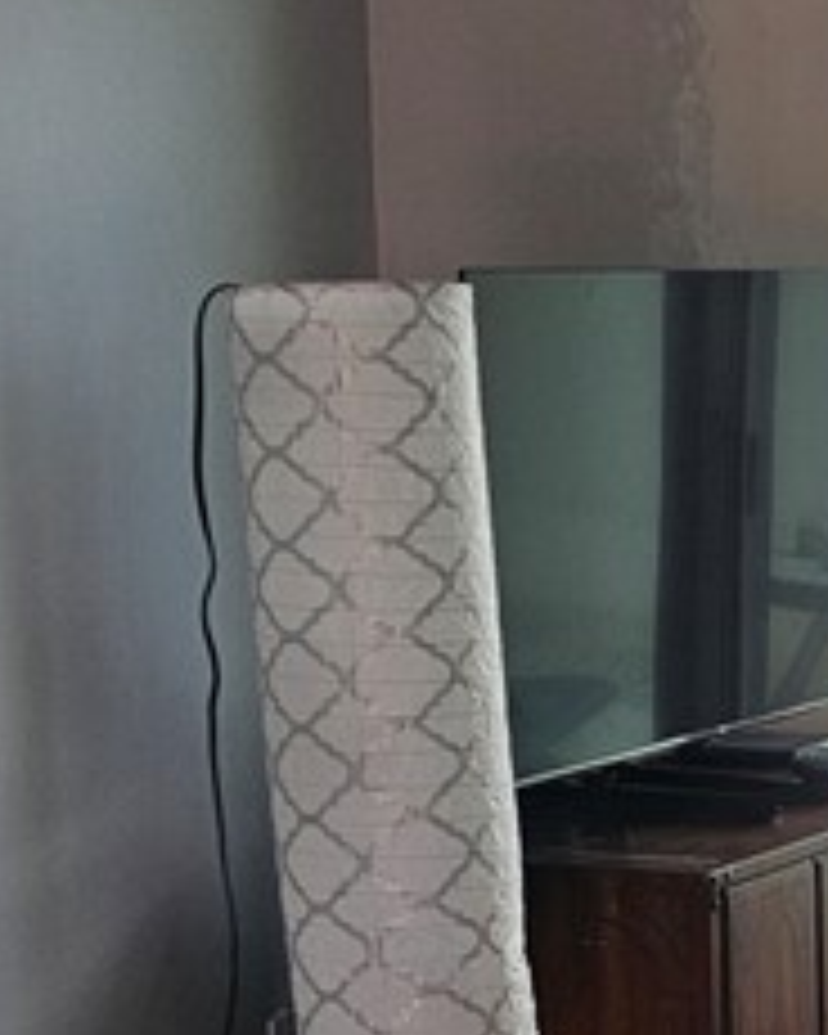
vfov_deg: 19.1
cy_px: 698
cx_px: 1832
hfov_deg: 12.7
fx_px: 3063
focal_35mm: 100
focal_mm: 6.3
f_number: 1.7
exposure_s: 1/180
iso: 80
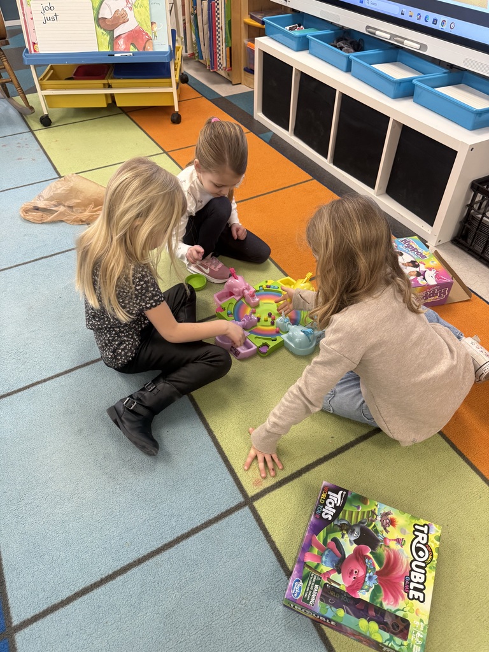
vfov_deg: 71.6
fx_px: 452
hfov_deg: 56.8
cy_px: 326
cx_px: 244
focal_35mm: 24
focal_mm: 6.76
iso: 200
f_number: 1.78
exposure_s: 1/60
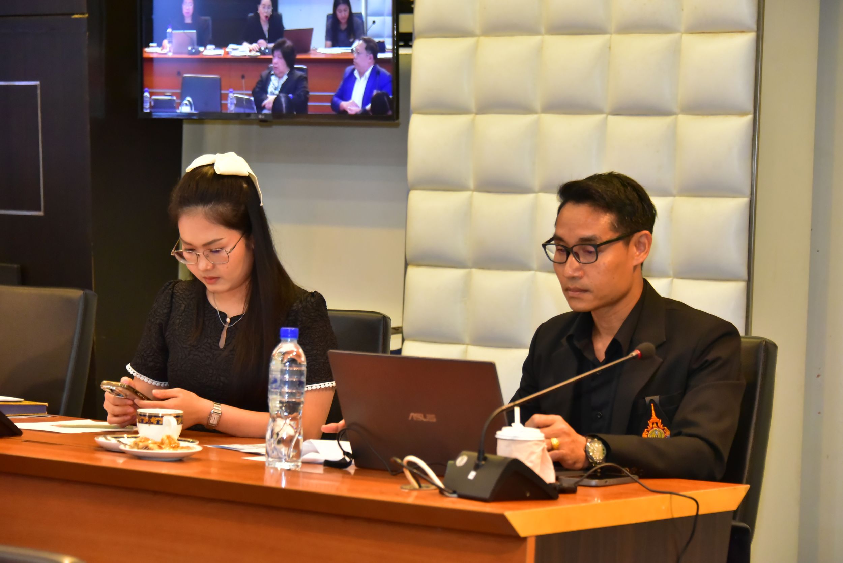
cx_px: 422
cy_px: 282
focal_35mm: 112
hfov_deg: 18.3
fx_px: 2624
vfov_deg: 12.2
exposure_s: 1/100
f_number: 5.6
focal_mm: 112
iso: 6400
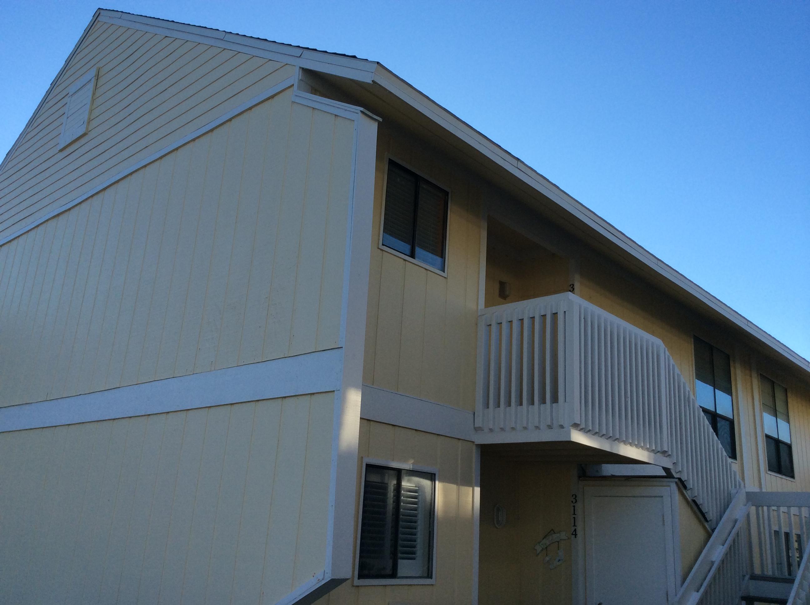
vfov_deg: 42.8
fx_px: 771
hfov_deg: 55.4
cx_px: 405
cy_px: 302
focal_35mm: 33
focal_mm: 3.3
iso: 32
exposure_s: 1/841
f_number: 2.4
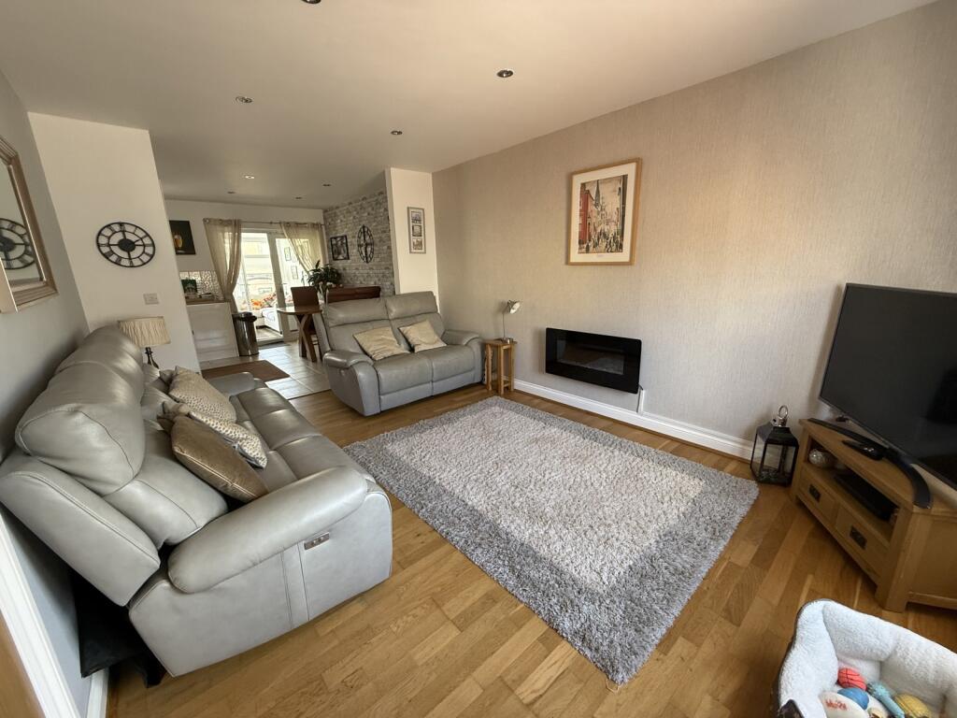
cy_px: 359
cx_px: 478
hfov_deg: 102.1
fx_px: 387
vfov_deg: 85.7
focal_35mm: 14
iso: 250
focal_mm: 2.22
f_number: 2.2
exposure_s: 1/99
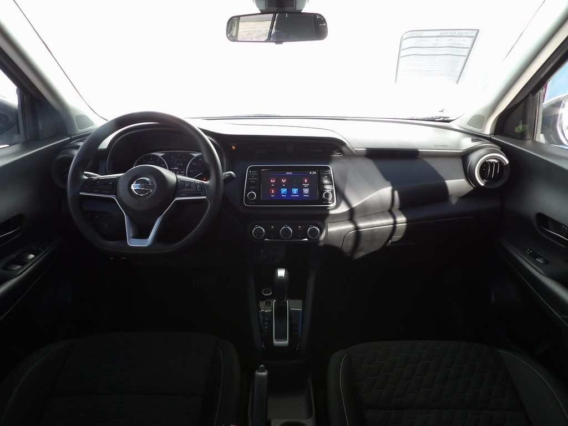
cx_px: 284
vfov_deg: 56.8
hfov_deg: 71.6
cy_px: 213
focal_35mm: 24
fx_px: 394
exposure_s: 1/37
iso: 100
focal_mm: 4.3
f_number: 3.2
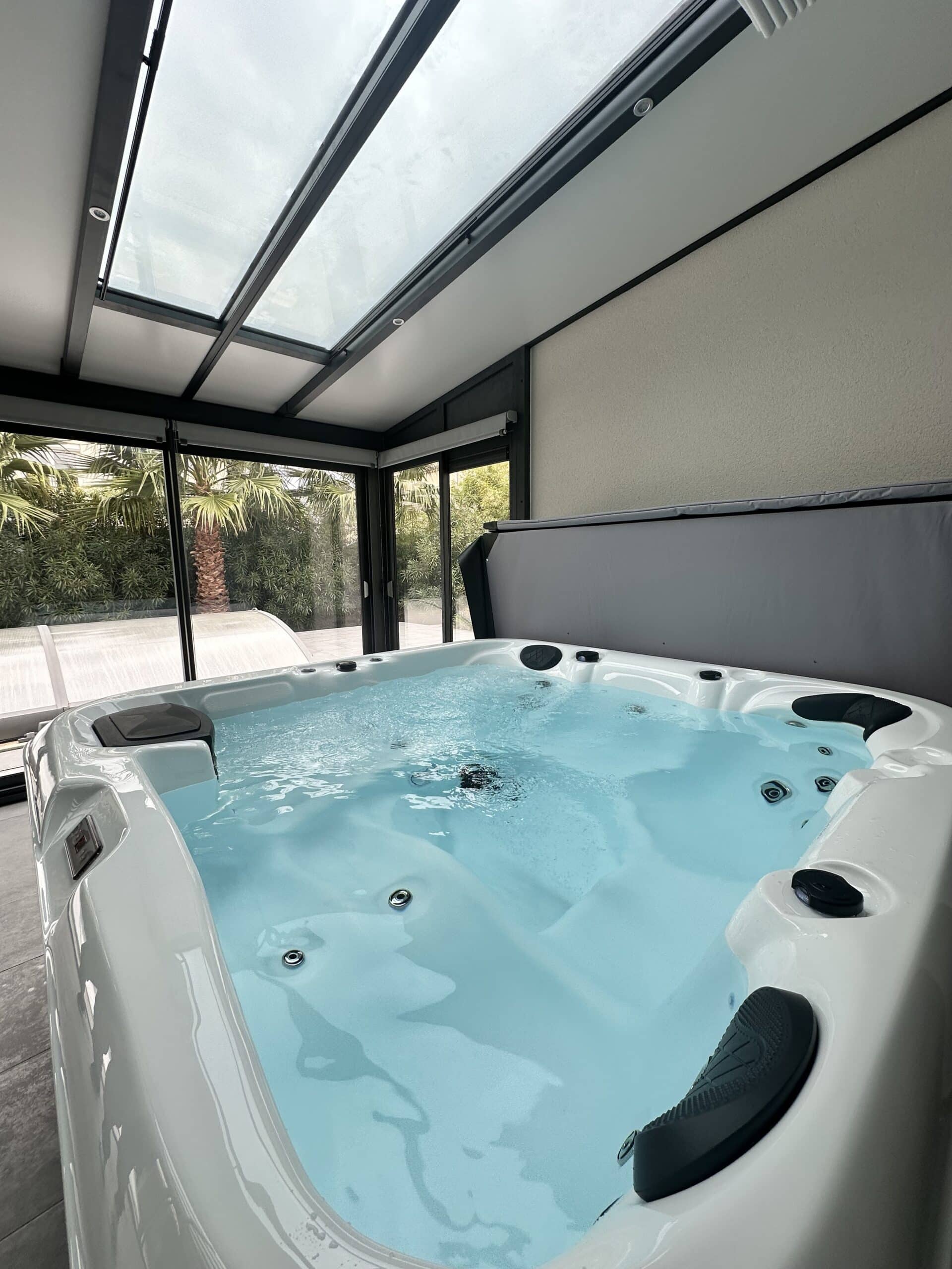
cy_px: 634
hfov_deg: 85.7
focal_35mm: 14
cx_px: 476
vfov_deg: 102.1
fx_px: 513
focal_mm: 2.22
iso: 40
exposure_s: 1/119
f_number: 2.2
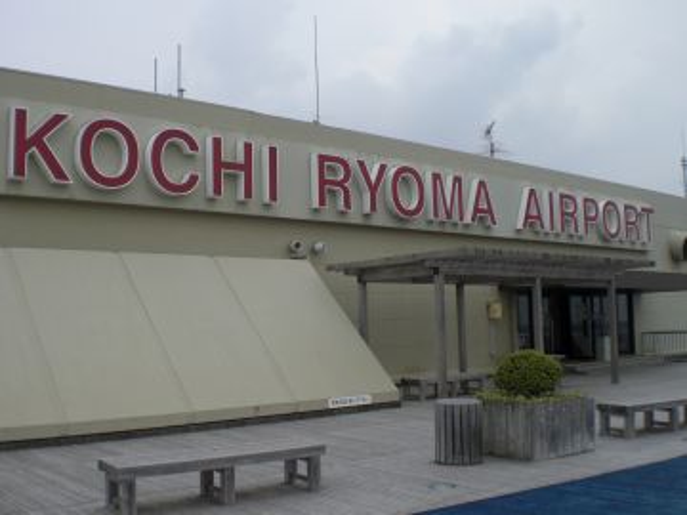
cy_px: 258
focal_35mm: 38
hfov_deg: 49.0
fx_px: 754
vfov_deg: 37.7
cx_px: 344
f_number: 4.4
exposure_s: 1/640
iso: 50
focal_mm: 6.3
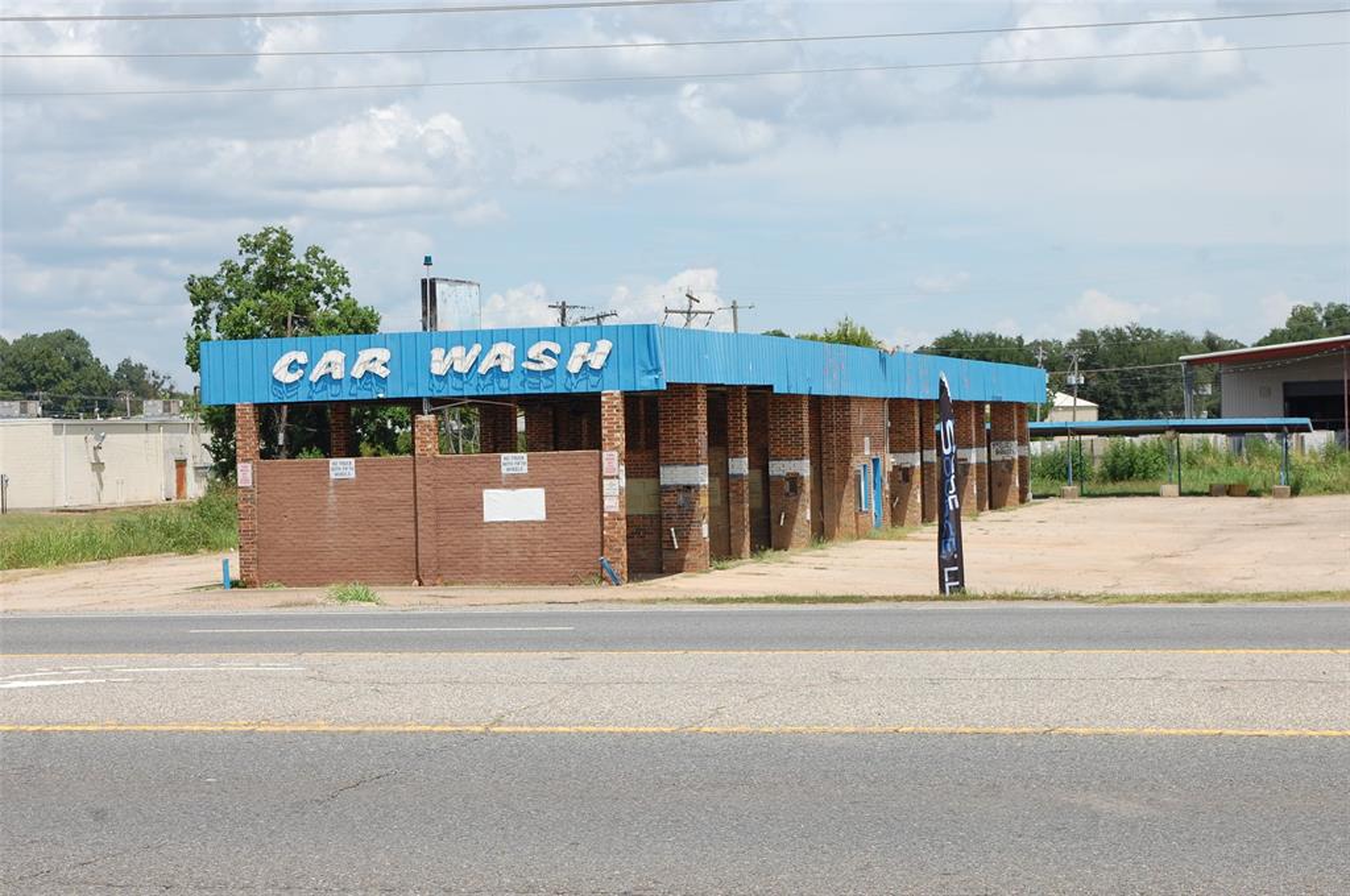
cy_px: 448
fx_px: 2697
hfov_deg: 28.1
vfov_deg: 18.9
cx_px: 675
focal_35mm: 72
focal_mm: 48
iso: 200
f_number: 10
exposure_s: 1/400
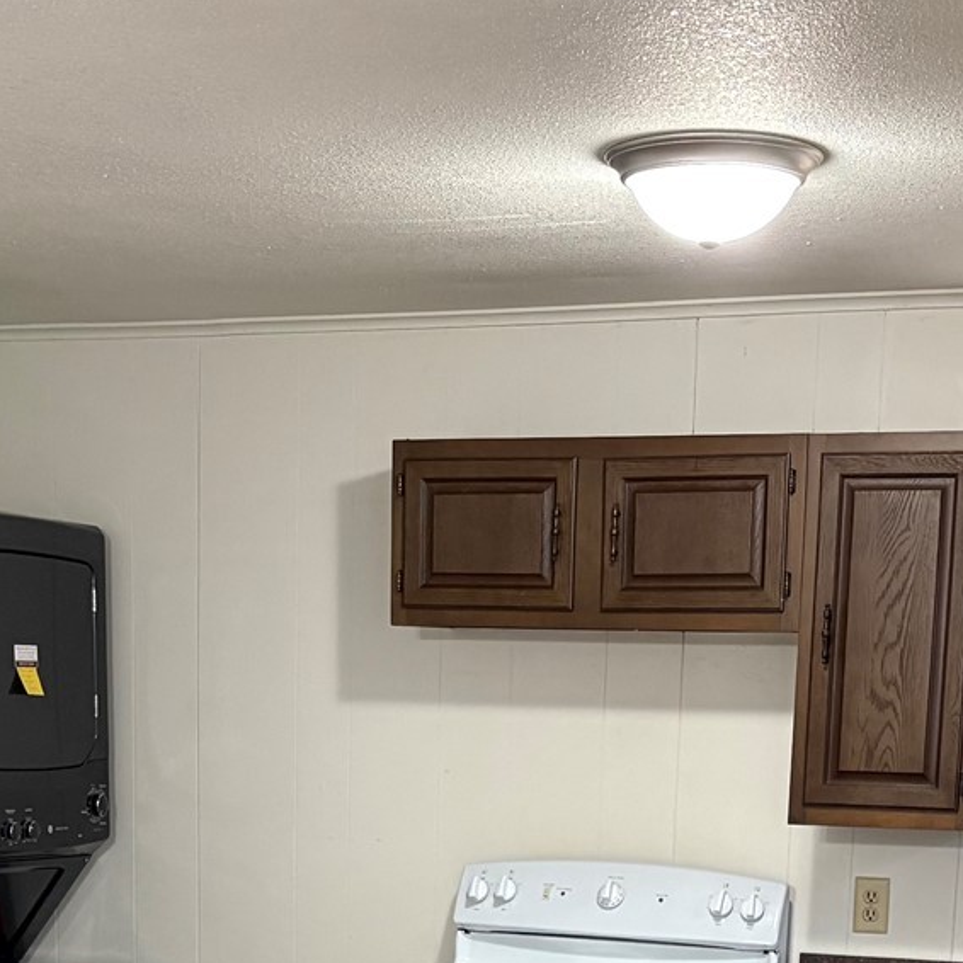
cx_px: 475
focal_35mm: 78
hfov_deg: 22.2
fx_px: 2455
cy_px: 1162
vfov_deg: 20.7
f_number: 1.6
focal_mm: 5.96
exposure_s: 1/60
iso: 200
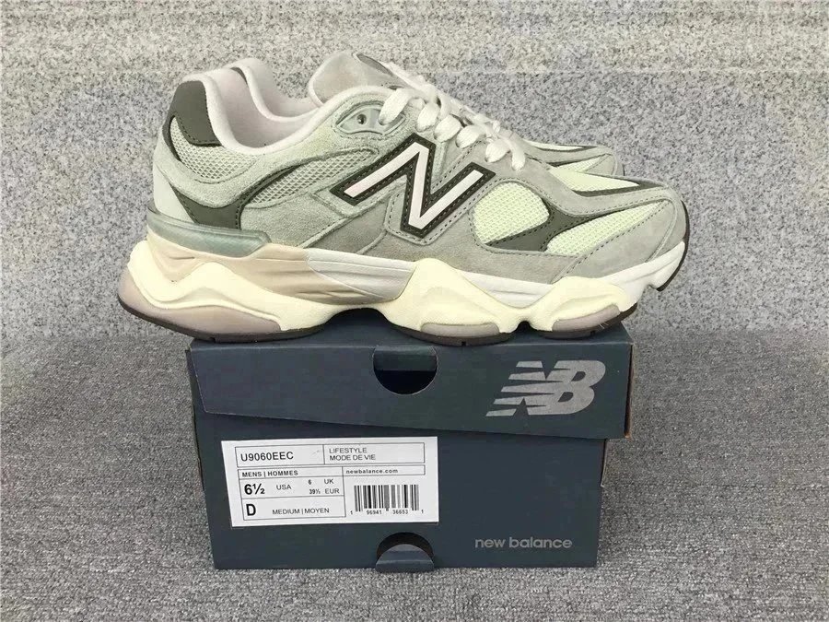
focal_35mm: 31
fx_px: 742
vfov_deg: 45.4
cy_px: 311
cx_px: 414
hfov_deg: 58.4
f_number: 2.4
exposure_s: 1/100
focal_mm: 3.3
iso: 40
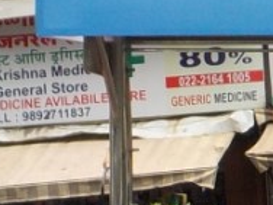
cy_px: 144
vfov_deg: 7.2
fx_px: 1633
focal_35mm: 207
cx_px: 534
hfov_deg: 9.0
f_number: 3.7
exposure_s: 1/100
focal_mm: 5.2
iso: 125
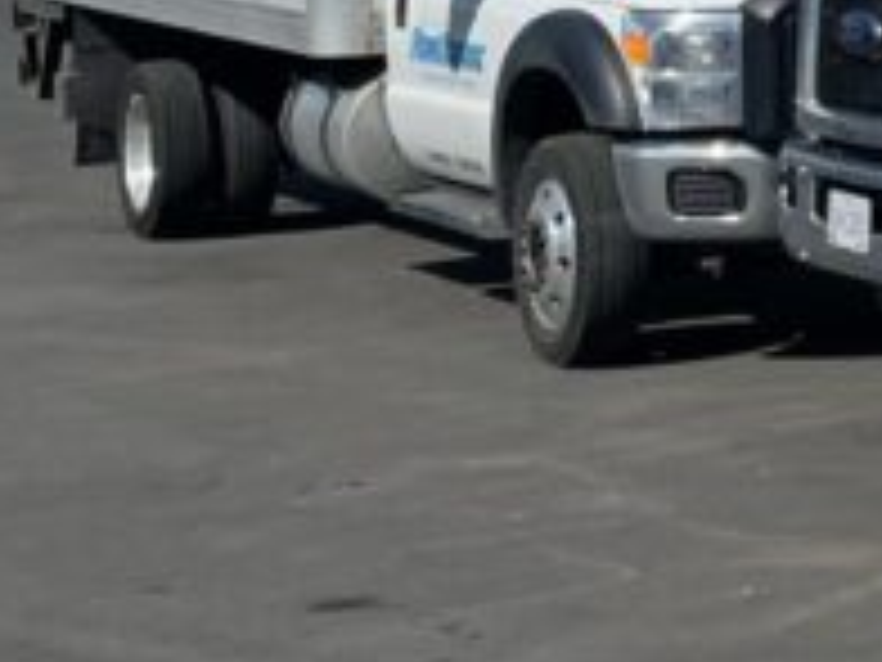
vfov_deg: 10.6
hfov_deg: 11.5
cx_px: 2250
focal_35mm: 136
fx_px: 3465
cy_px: -225
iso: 32
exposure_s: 1/7813
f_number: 1.6
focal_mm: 4.2
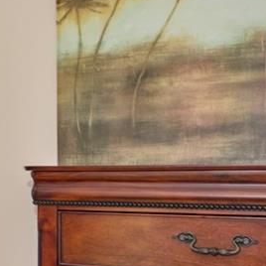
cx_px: -391
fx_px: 617
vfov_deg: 24.3
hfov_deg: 14.4
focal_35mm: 71
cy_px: 157
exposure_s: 1/60
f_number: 8
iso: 800
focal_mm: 14
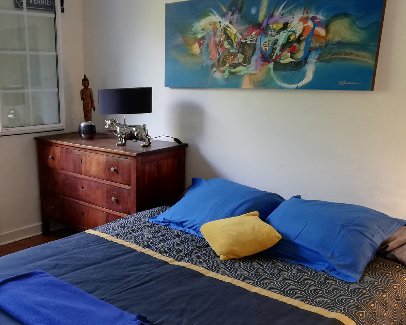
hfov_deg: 45.4
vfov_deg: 38.0
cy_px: 205
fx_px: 469
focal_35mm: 39
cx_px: 108
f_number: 2.2
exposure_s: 1/50
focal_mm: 3.81
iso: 125
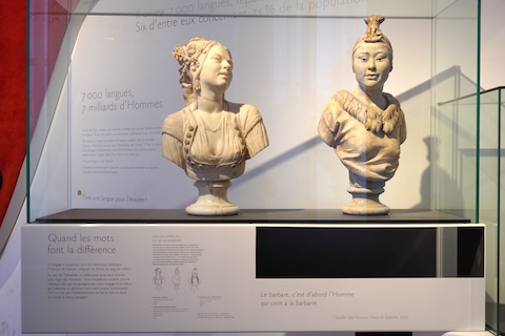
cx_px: 252
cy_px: 168
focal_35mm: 38
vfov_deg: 35.5
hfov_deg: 51.3
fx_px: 526
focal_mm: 25
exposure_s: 1/40
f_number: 4.5
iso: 400
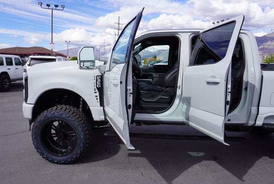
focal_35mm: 27
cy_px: 92
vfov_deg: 48.0
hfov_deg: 67.3
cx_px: 137
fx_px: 206
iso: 100
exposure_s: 1/160
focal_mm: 18
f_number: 10
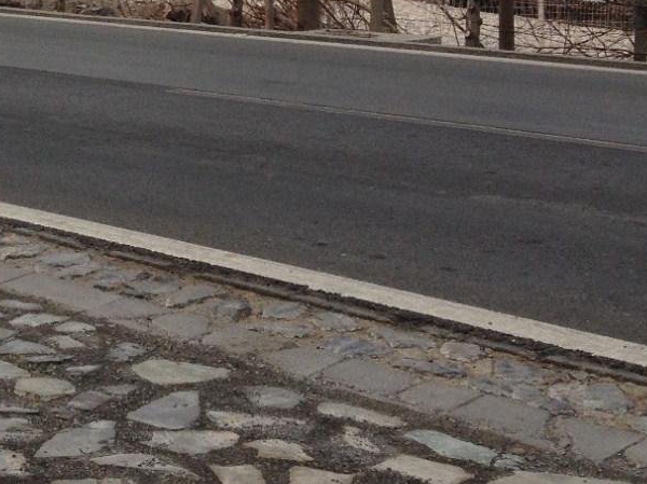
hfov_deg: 18.6
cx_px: -123
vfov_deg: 14.5
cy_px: -23
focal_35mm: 100
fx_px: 1868
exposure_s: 1/1255
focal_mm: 4.28
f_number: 2.4
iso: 64
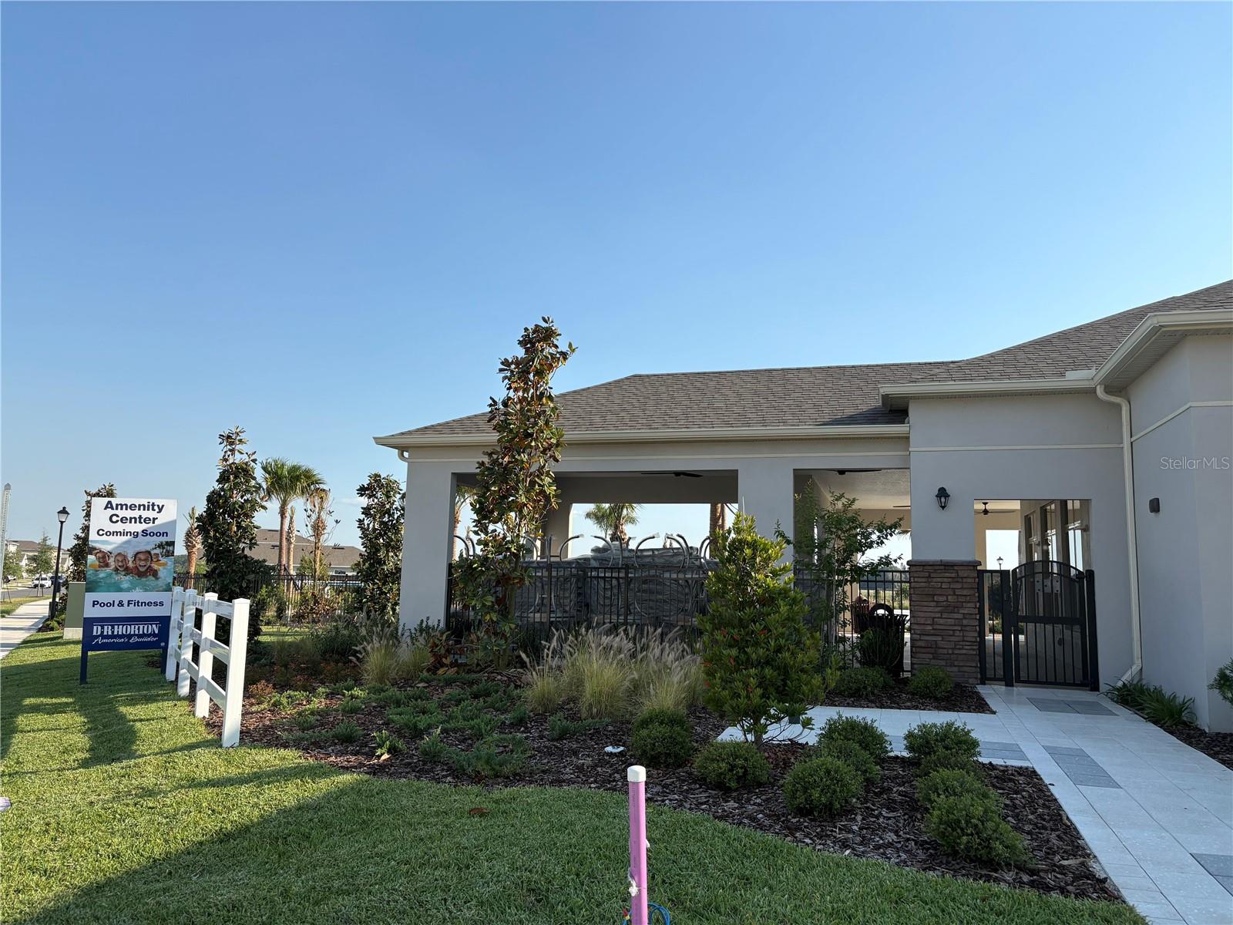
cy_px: 462
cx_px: 616
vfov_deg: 53.1
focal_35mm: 26
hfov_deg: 67.3
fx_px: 926
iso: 50
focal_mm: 5.96
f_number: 1.6
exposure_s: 1/2639
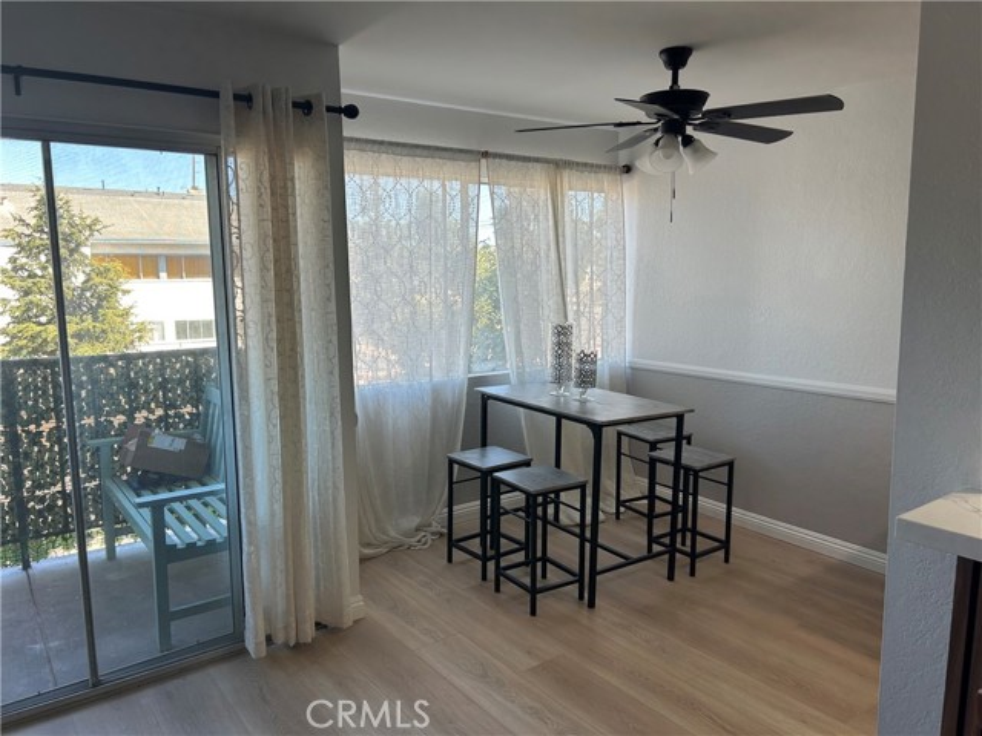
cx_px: 491
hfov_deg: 67.3
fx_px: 738
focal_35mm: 26
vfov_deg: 53.1
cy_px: 368
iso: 40
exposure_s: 1/187
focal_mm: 5.7
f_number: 1.5
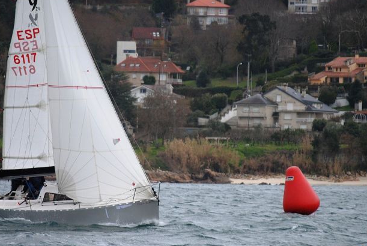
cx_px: 164
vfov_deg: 4.9
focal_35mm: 285
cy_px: 126
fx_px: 2908
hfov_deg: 7.2
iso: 400
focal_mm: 145
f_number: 5
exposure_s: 1/250
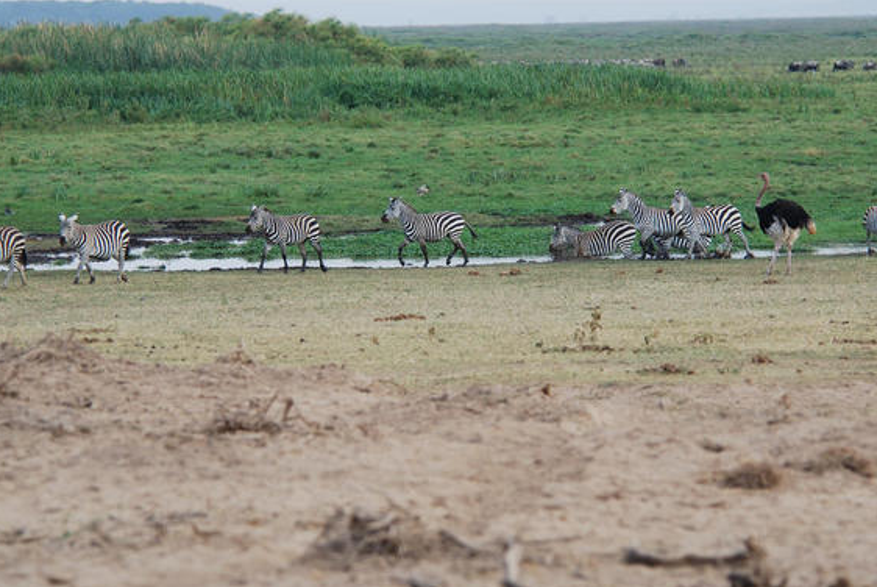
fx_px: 8428
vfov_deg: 4.0
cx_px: 451
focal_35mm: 346
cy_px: 312
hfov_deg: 6.0
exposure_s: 1/320
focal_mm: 185
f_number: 5.3
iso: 180
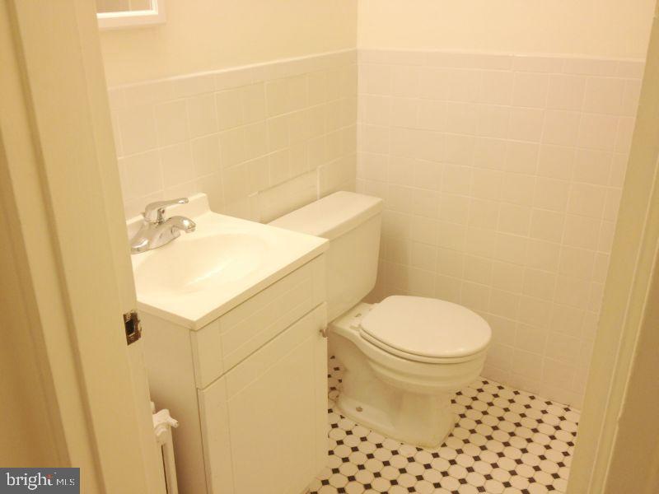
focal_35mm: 35
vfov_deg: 40.7
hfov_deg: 52.6
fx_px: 666
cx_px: 330
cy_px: 247
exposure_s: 1/30
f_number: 2.4
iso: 50
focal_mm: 4.28
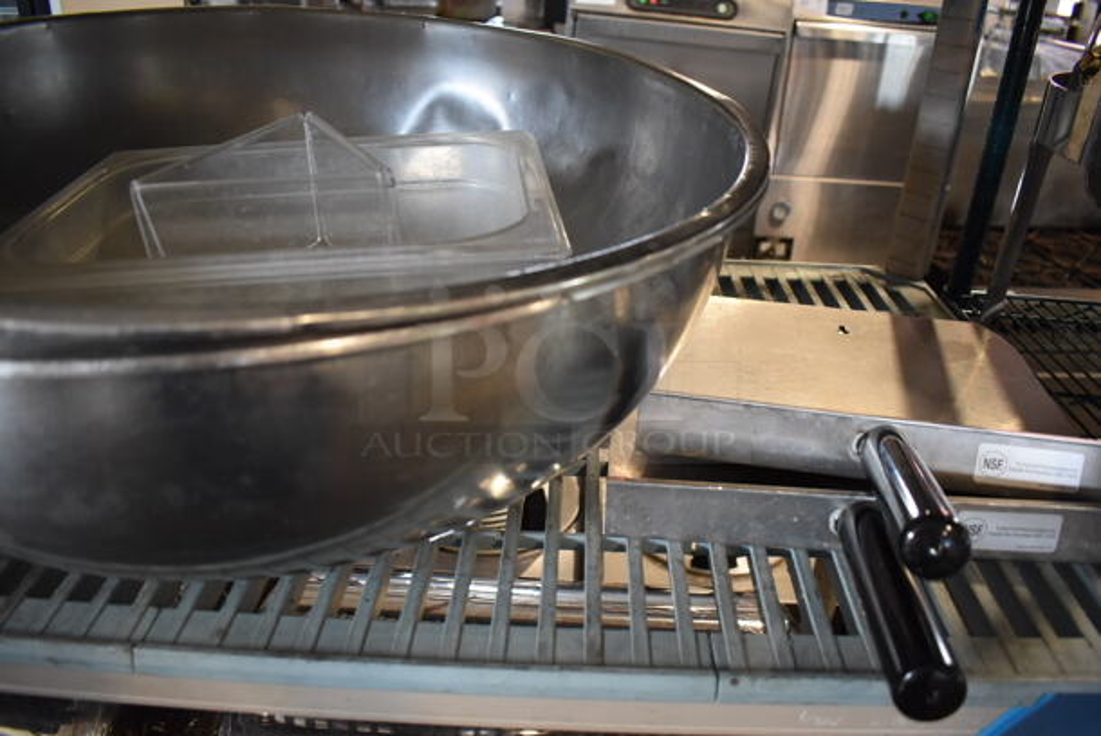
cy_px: 368
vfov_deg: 48.0
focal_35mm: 27
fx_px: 827
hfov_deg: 67.3
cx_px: 550
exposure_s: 1/125
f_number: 3.5
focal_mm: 18
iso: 1100
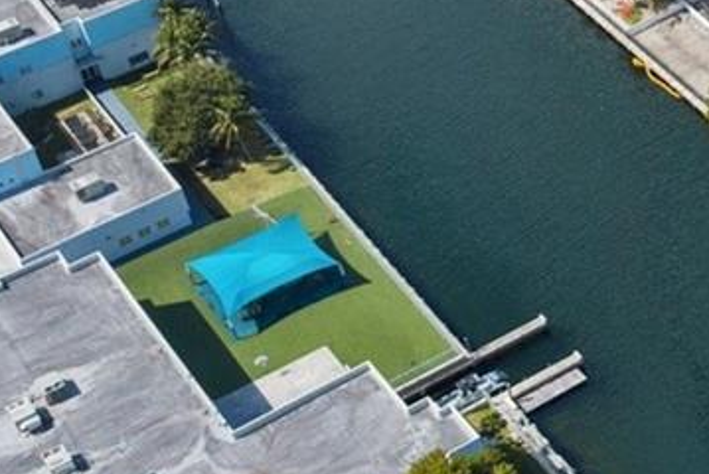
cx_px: 1438
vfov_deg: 12.1
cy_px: -96
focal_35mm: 111
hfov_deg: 14.9
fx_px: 2188
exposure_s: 1/2000
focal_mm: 12.29
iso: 140
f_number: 2.8
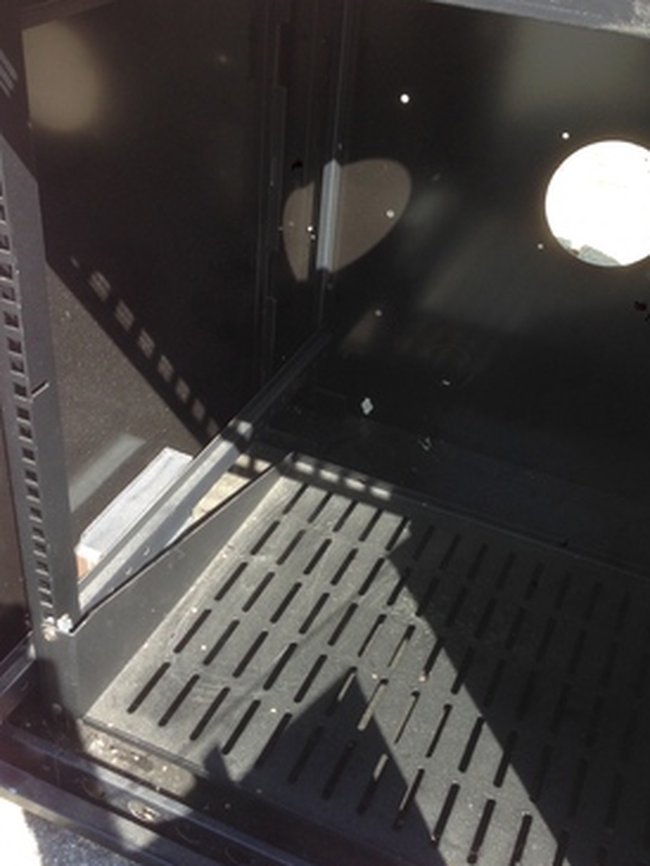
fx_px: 1026
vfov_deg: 45.8
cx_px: 327
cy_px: 433
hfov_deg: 35.2
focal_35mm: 41
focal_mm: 4.12
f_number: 2.4
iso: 50
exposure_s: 1/151
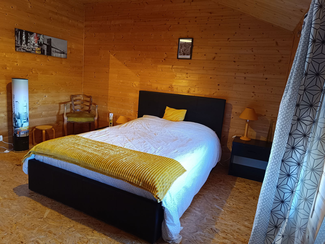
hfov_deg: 71.6
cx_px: 162
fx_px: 225
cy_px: 122
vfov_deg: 56.8
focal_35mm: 24
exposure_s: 1/33.3
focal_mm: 5.59
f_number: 1.88
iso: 670
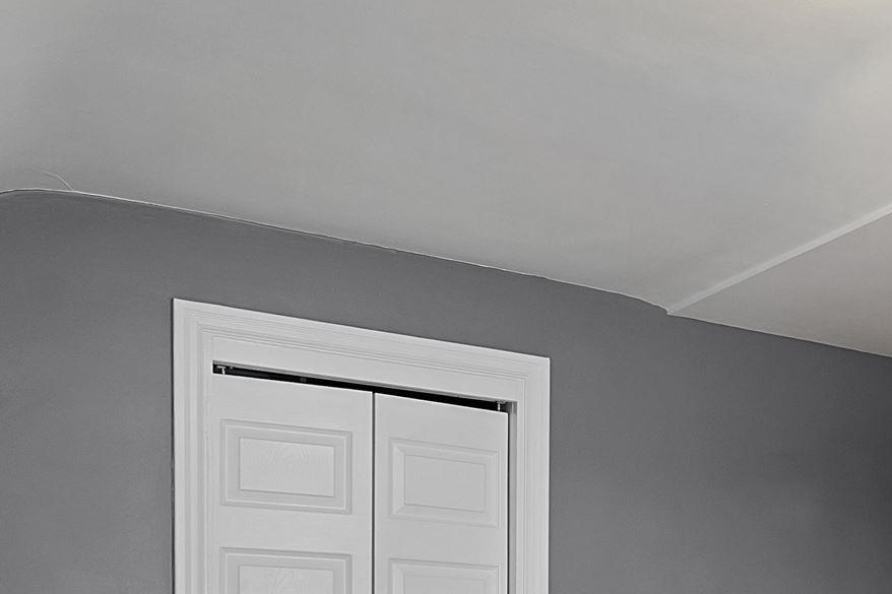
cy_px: 708
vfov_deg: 22.4
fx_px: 1387
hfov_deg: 32.0
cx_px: 951
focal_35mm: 56
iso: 250
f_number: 8
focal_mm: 16
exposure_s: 1/15
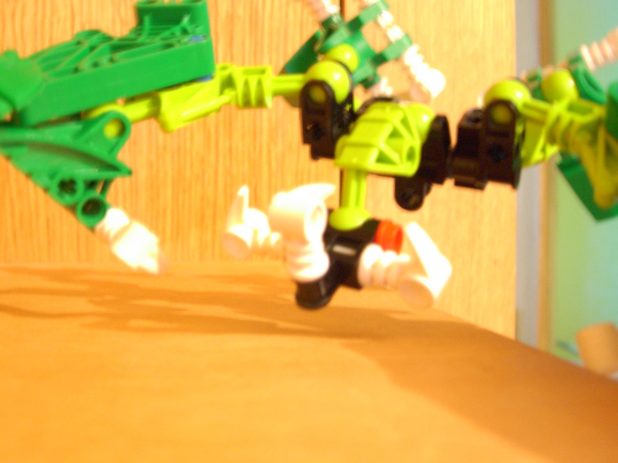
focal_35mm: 51
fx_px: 910
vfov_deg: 28.6
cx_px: 276
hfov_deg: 37.5
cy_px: 240
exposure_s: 1/1.5
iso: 200
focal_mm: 7.8
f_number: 2.8
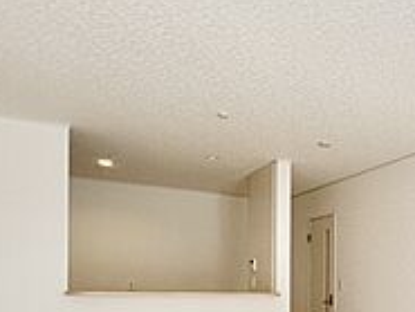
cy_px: 295
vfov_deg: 29.3
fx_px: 564
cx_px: 464
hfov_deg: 34.5
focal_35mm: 47
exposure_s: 1/99
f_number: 2.2
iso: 200
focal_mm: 2.22
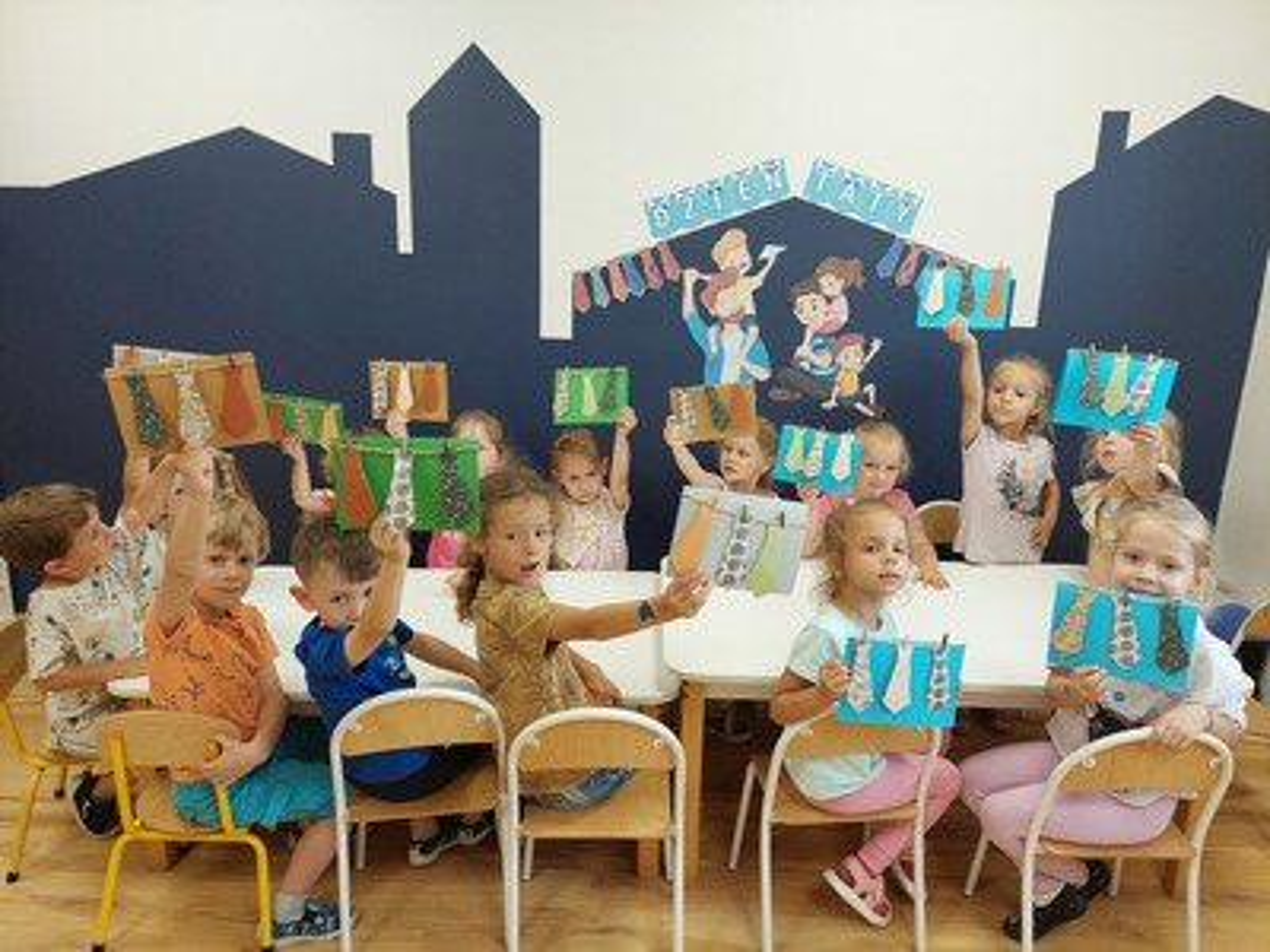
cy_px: 476
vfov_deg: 54.9
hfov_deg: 69.4
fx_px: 917
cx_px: 635
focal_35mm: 25
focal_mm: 5.23
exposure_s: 1/100
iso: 160
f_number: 1.8
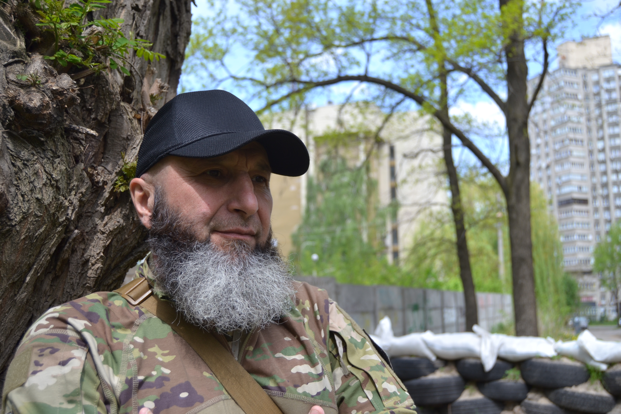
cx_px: 310
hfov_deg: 49.6
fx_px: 673
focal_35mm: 39
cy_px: 207
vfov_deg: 34.2
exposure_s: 1/320
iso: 100
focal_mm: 26
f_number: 4
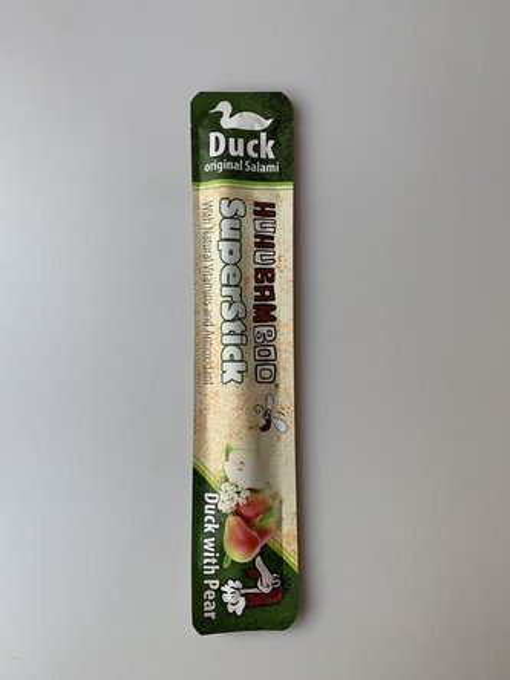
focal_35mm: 26
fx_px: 511
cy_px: 340
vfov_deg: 67.3
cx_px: 255
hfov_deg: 53.1
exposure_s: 1/122
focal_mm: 4.25
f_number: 1.8
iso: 25
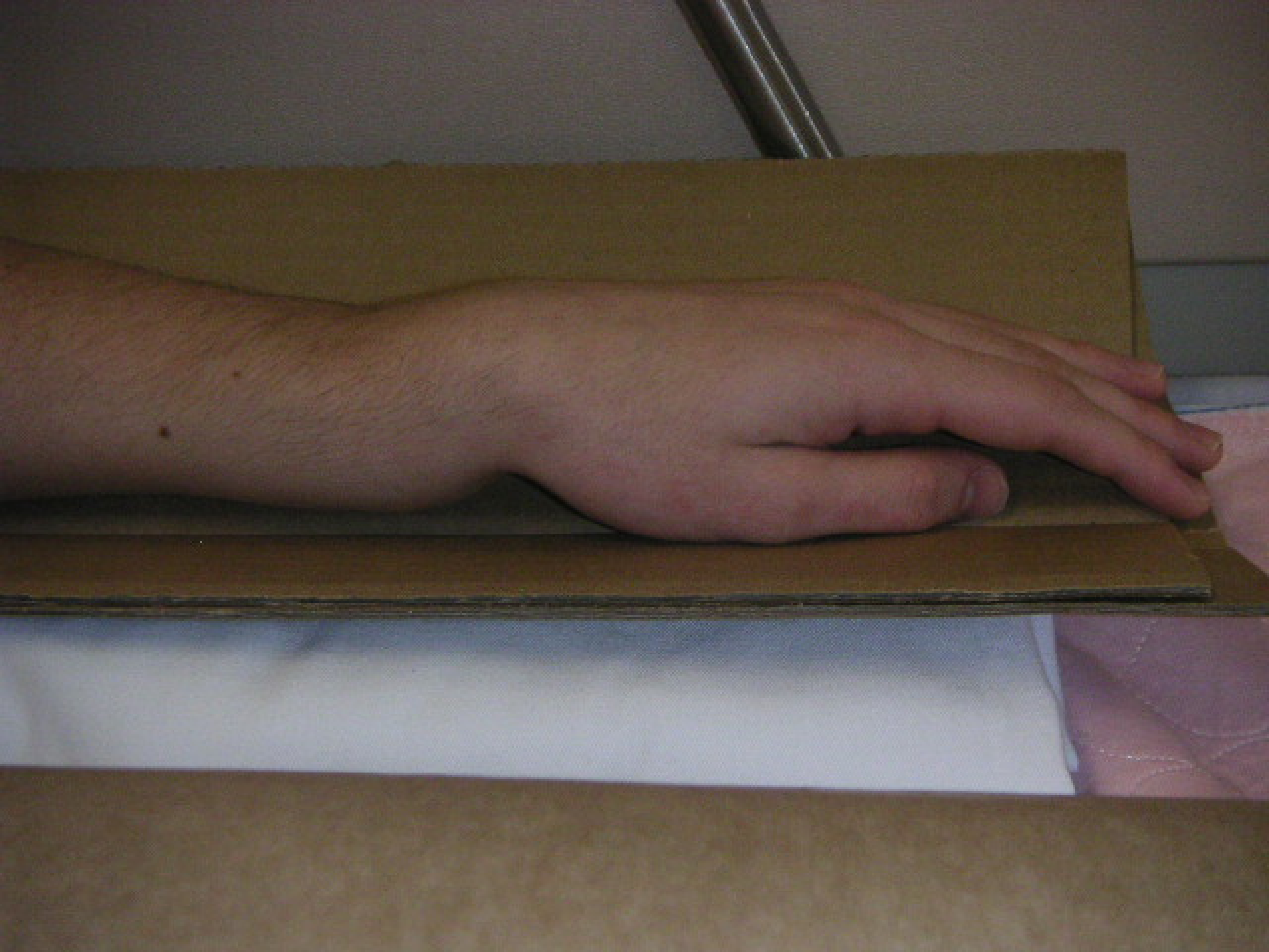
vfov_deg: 25.7
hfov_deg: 33.8
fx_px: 2090
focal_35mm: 57
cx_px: 634
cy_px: 476
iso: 160
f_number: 3
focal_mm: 8.9
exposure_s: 1/60
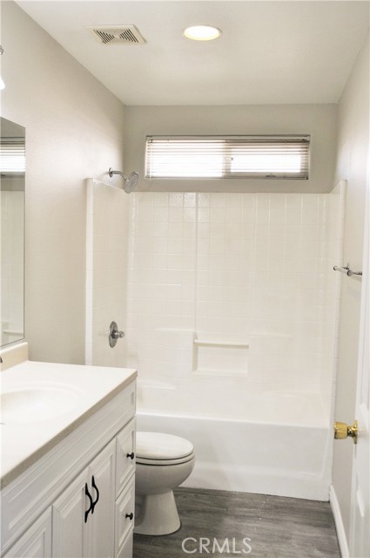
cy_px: 279
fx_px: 556
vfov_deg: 53.2
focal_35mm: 36
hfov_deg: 36.8
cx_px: 185
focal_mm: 24
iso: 200
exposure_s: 1/100
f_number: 5.6
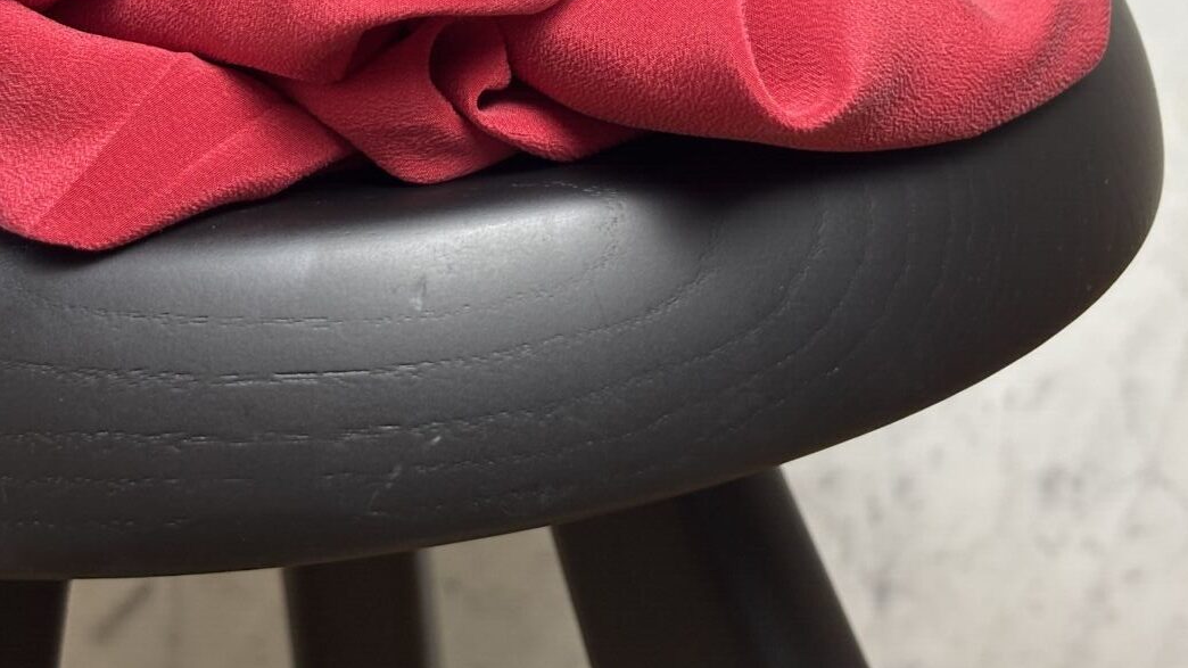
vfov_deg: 15.3
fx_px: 2394
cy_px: -126
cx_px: 596
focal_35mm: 76
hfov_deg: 27.9
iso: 100
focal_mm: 5.96
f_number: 1.6
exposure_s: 1/60
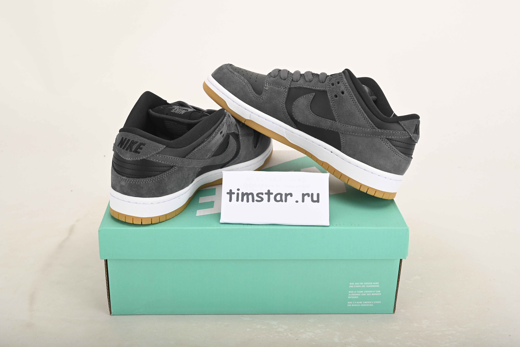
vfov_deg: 29.3
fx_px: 665
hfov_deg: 42.7
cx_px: 260
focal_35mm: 46
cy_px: 174
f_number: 11
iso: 100
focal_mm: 46
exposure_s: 1/200
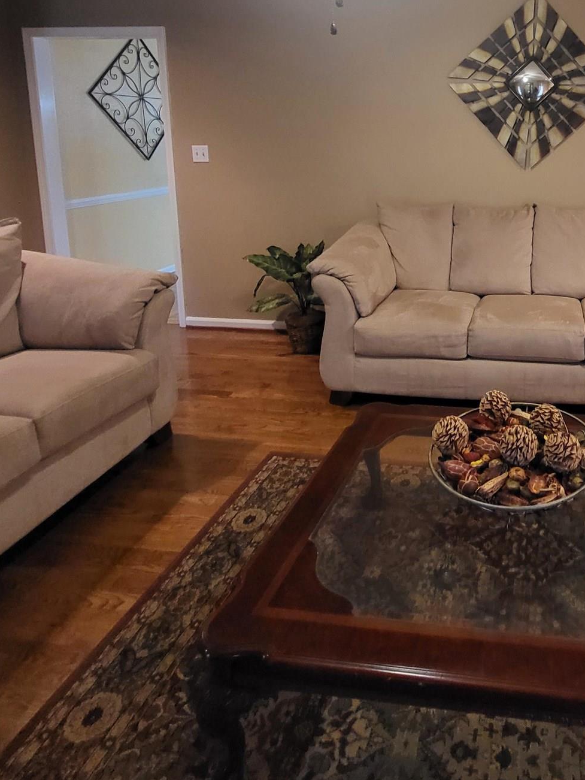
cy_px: 210
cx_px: 496
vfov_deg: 69.8
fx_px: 518
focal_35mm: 23
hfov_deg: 53.5
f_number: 2.2
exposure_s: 1/30
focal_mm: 1.74
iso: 400
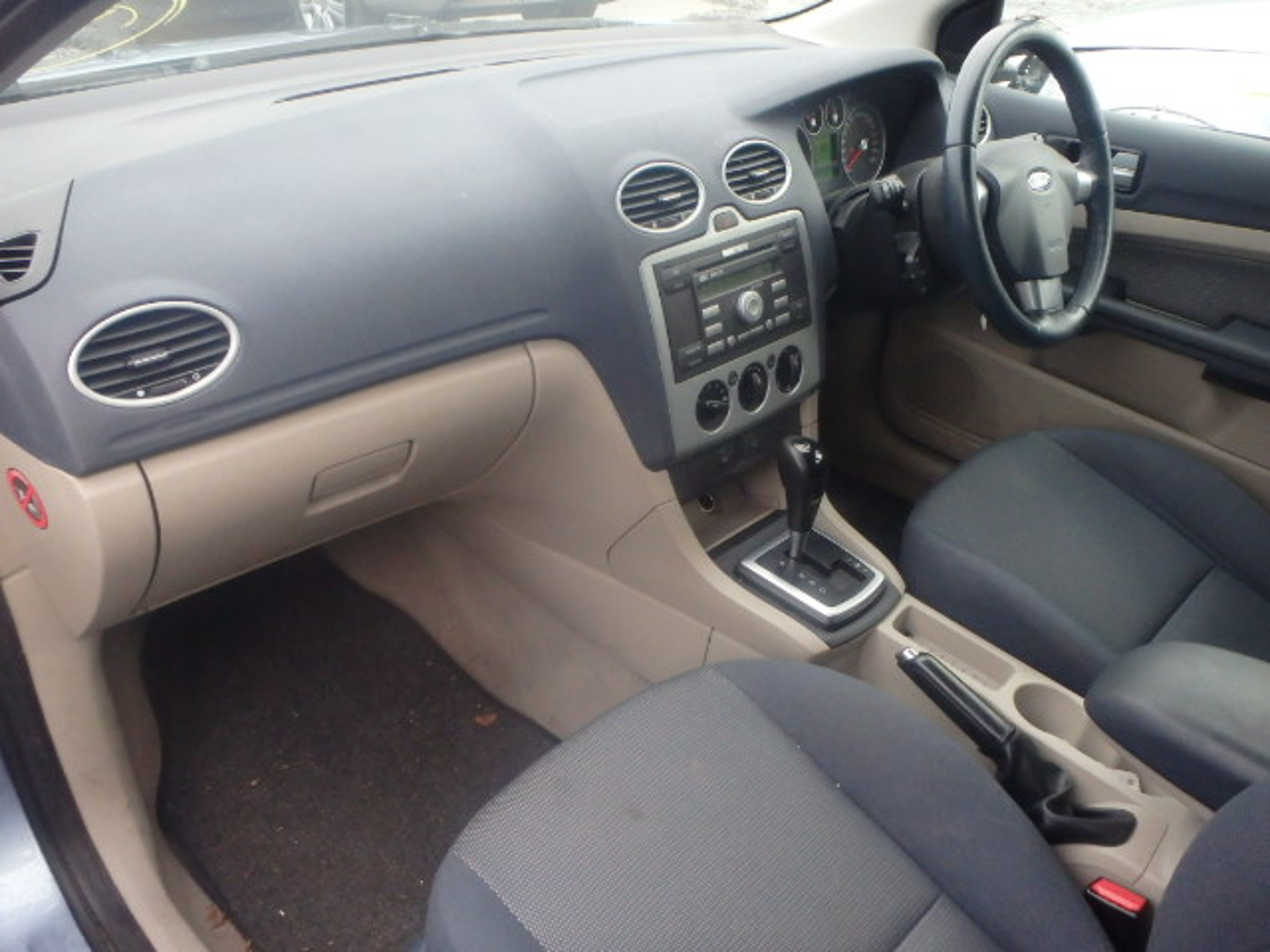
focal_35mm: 28
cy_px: 476
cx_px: 635
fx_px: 1027
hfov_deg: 63.4
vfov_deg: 49.7
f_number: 3.9
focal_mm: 5
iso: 800
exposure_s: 1/160
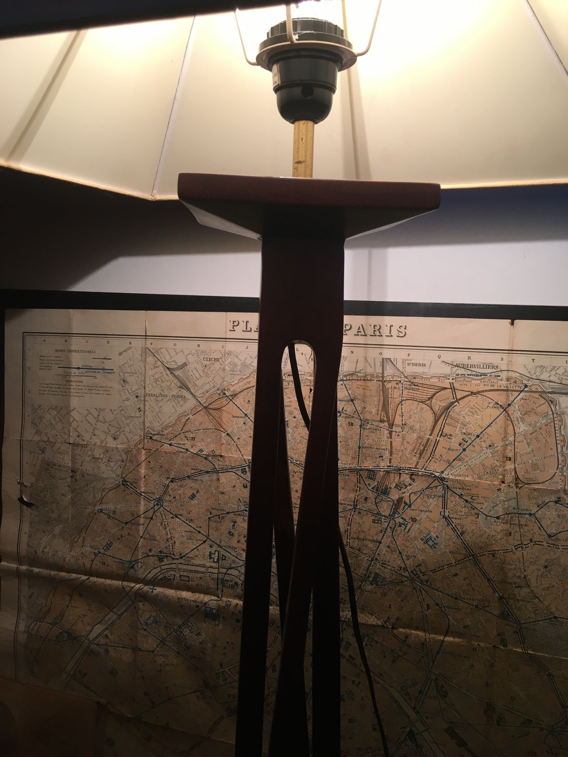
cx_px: 284
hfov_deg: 48.2
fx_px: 634
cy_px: 378
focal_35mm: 29
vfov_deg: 61.7
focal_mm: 4.15
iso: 32
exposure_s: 1/33
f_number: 2.2
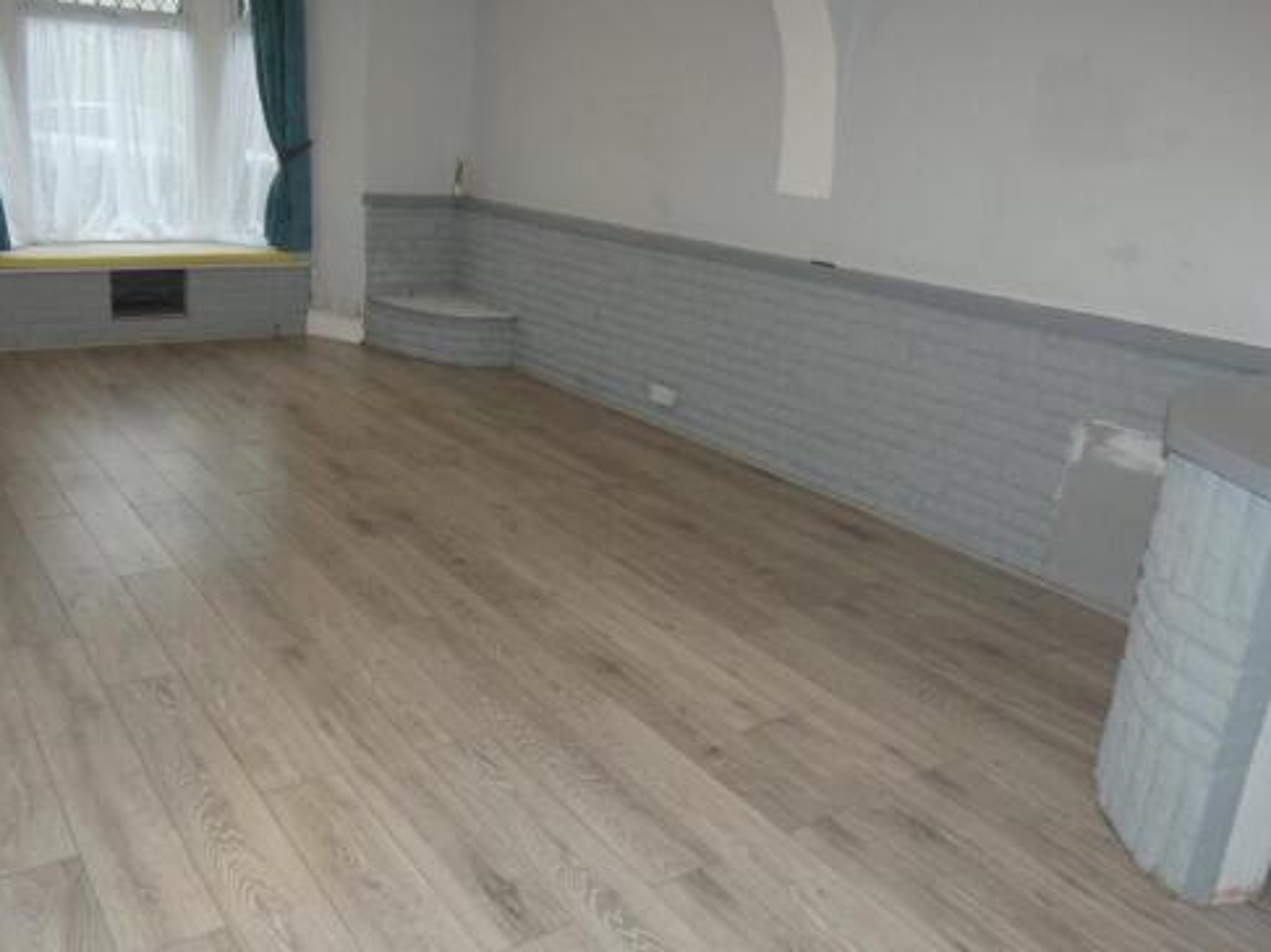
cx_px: 548
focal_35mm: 30
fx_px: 1101
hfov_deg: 59.8
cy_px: 435
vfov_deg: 46.7
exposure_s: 1/60
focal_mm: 4.4
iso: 250
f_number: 3
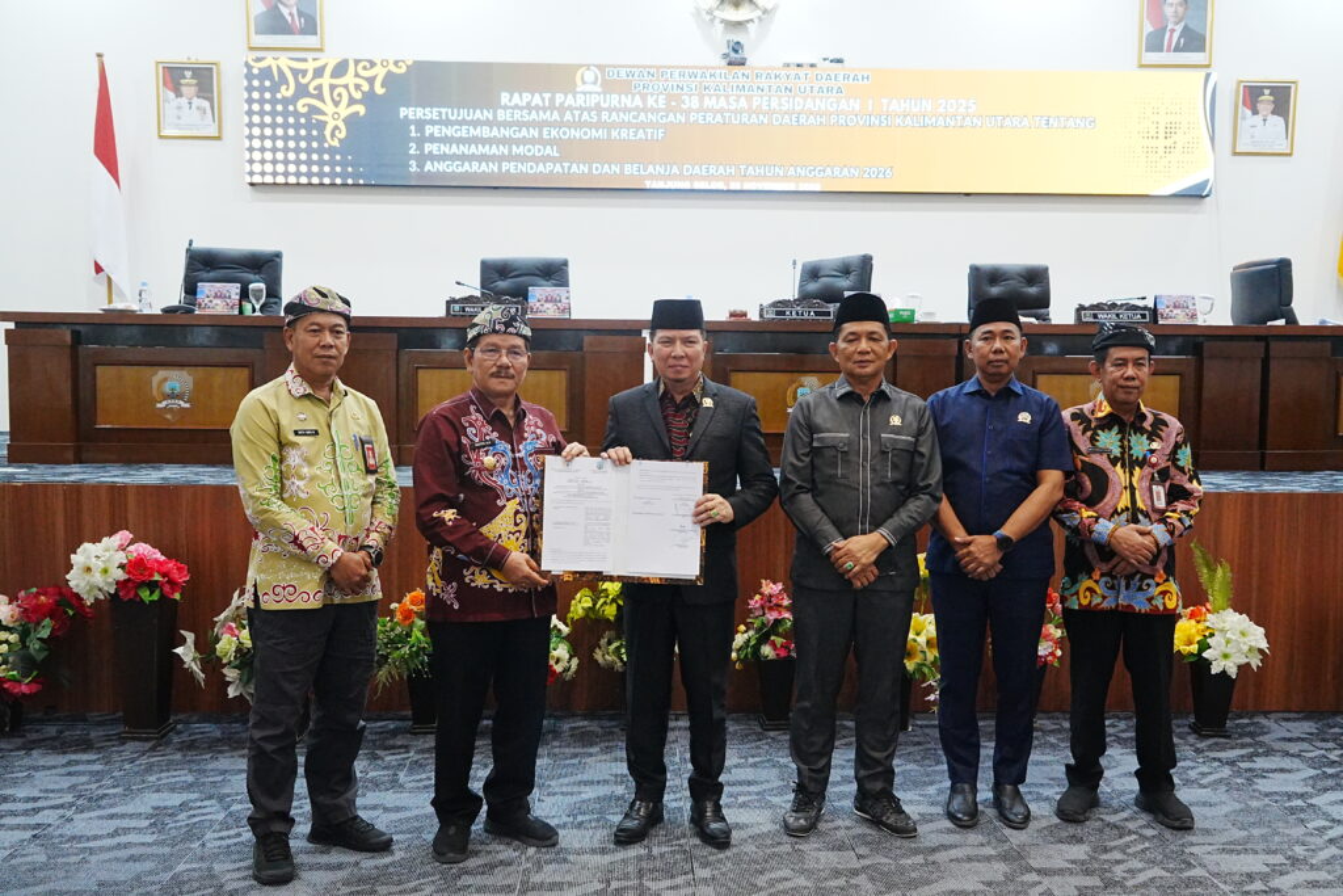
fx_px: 1194
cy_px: 448
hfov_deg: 58.7
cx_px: 672
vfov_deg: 41.1
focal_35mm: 32
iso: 10000
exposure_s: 1/100
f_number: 6.3
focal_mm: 32
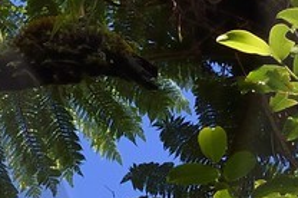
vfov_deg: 5.6
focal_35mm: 246
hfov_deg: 8.0
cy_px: 22
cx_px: -269
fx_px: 2033
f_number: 13
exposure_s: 1/160
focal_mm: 32
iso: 400
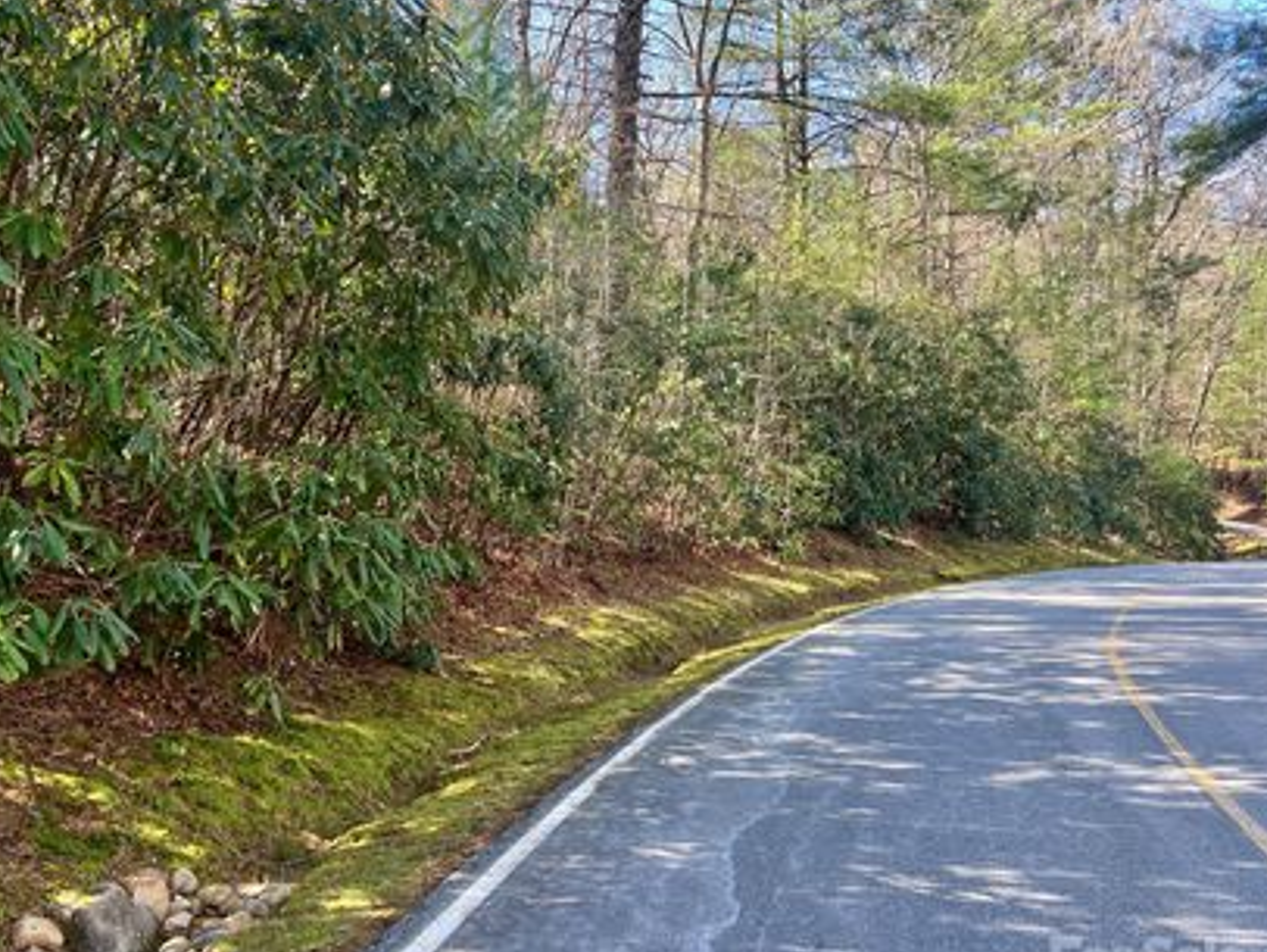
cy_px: 495
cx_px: 521
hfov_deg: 56.4
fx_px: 1172
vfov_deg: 44.2
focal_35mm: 32
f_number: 1.5
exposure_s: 1/158
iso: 40
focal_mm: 5.7
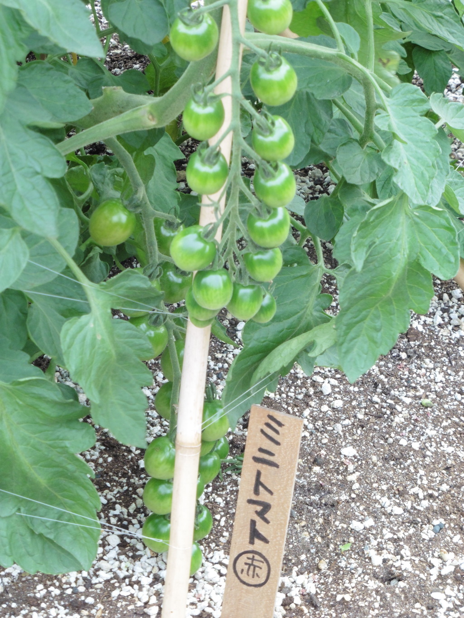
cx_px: 232
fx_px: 3342
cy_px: 309
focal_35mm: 187
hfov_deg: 7.9
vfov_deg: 10.6
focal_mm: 33.3
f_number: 5.5
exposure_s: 1/20
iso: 200
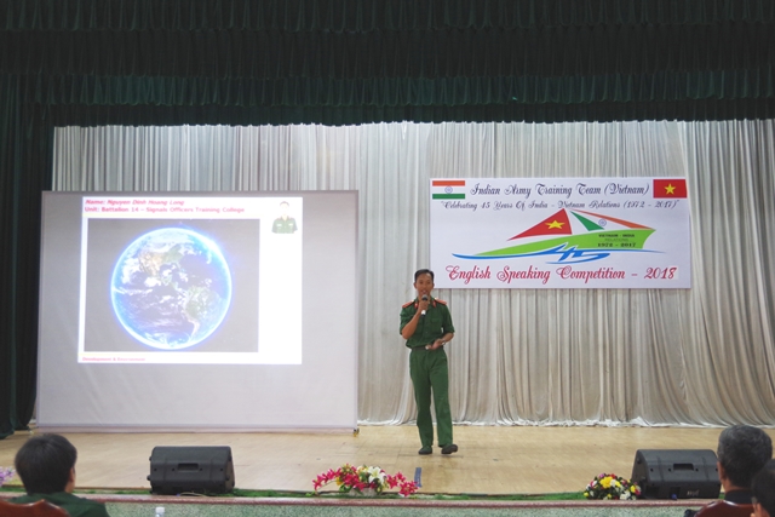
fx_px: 1001
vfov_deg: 29.0
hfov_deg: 42.3
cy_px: 258
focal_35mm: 46
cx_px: 388
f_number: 4.5
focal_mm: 31
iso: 800
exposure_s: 1/15
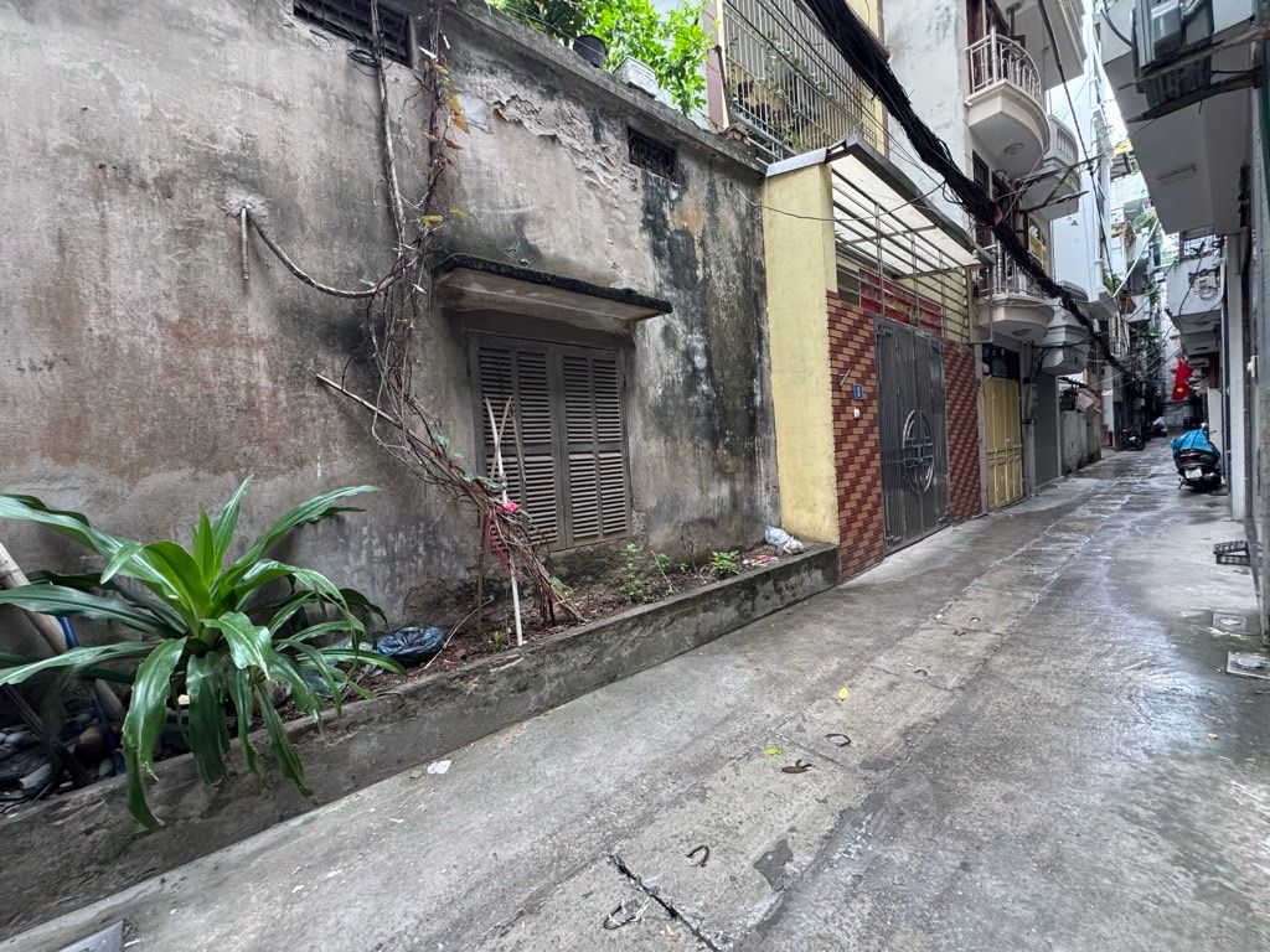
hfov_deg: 102.1
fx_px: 514
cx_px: 635
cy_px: 476
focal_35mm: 14
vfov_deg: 85.7
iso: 320
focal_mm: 2.22
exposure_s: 1/99
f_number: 2.2
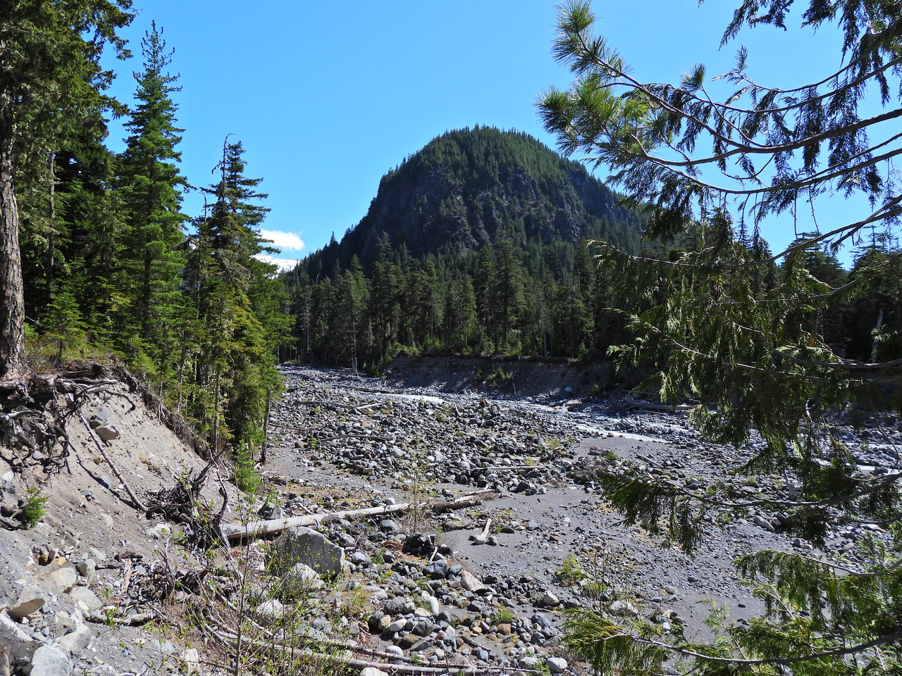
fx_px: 625
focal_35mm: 24
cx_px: 451
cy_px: 338
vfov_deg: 56.8
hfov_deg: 71.6
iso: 100
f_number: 2.8
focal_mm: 4.3
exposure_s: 1/1600
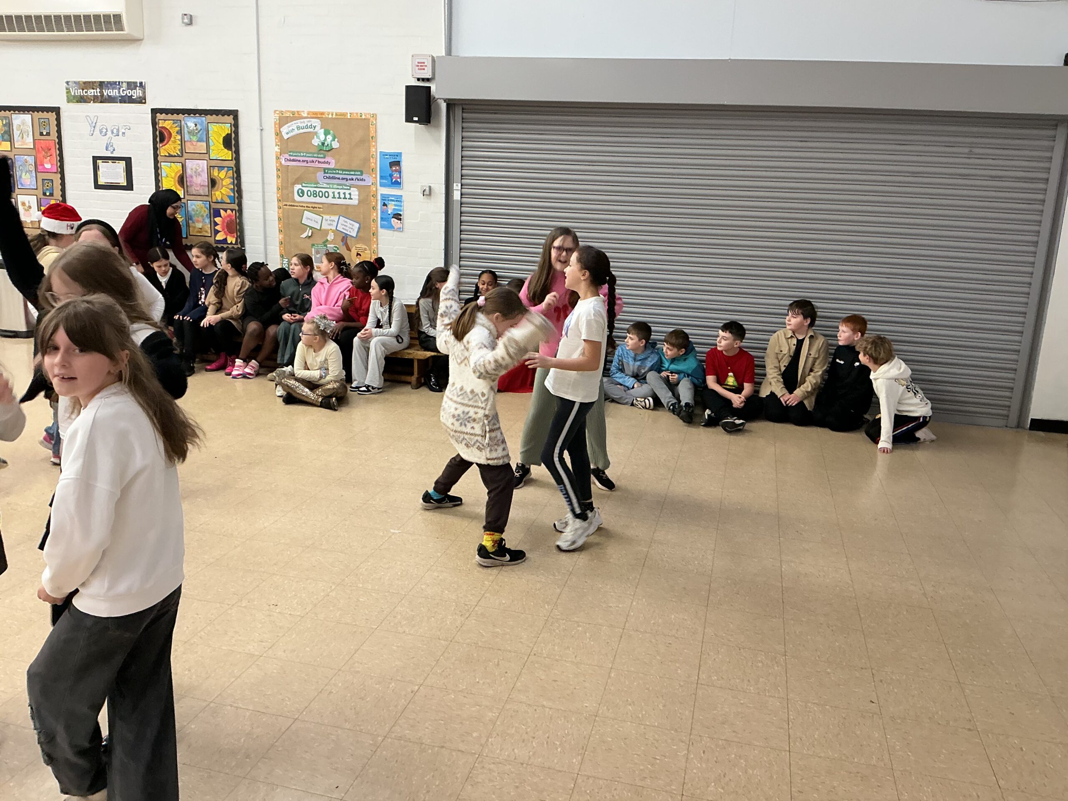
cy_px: 400
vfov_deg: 48.2
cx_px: 534
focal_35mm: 29
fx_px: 895
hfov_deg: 61.7
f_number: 1.8
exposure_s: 1/50
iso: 80
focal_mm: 3
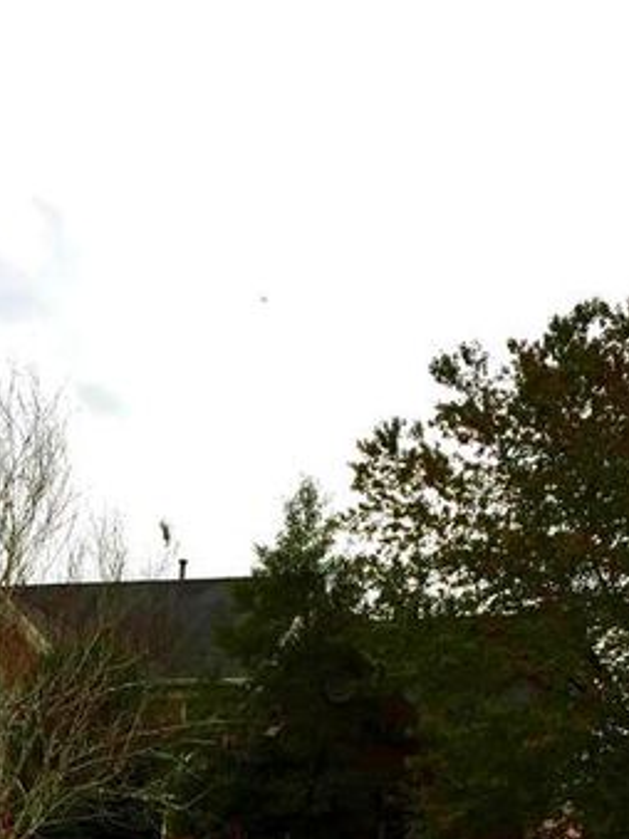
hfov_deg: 25.2
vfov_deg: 31.6
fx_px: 1382
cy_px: 806
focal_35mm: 57
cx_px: 116
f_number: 2.2
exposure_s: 1/180
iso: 32
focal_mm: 4.15
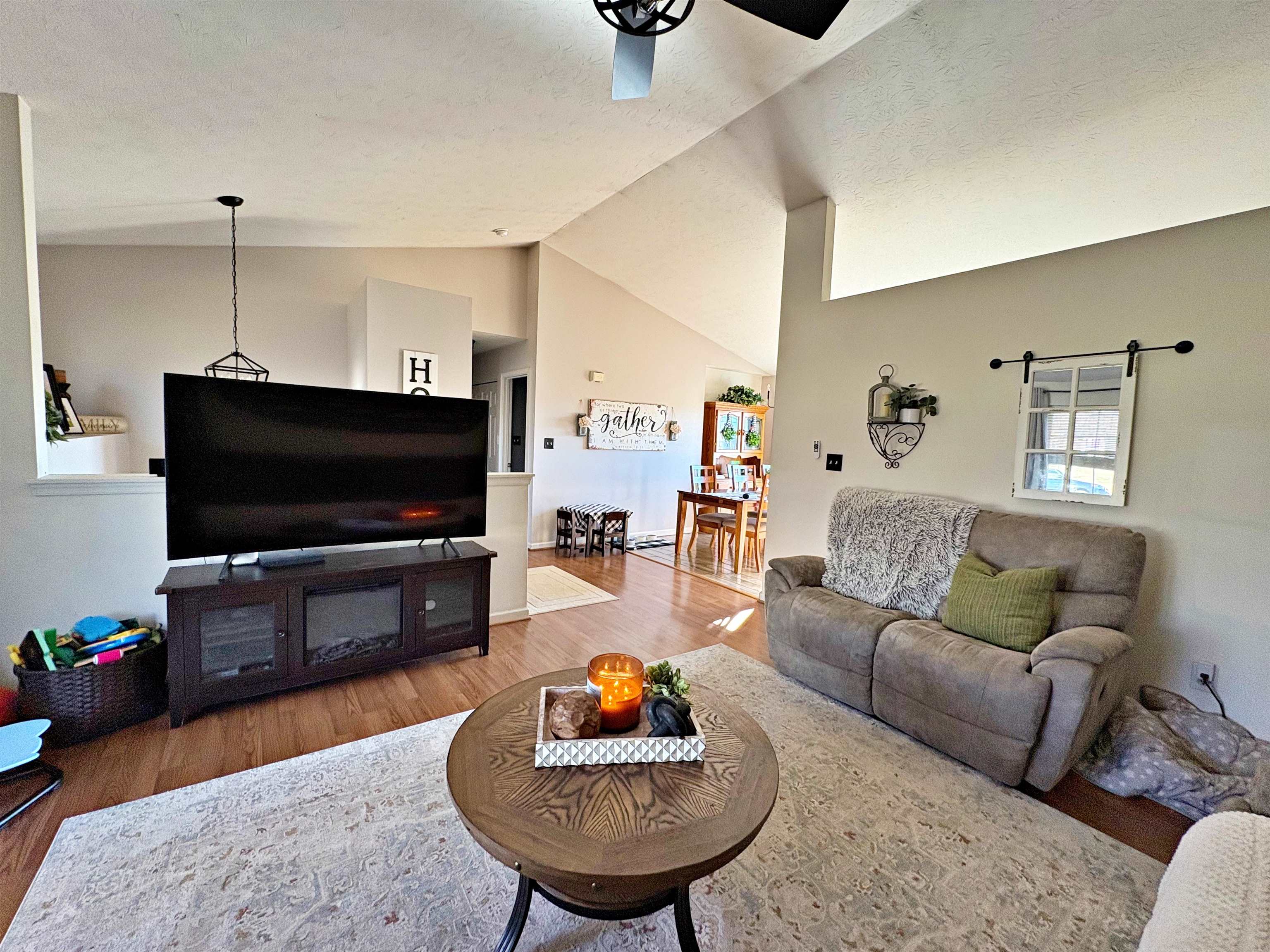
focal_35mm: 14
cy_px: 476
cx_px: 635
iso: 200
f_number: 2.2
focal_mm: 2.22
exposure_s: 1/95
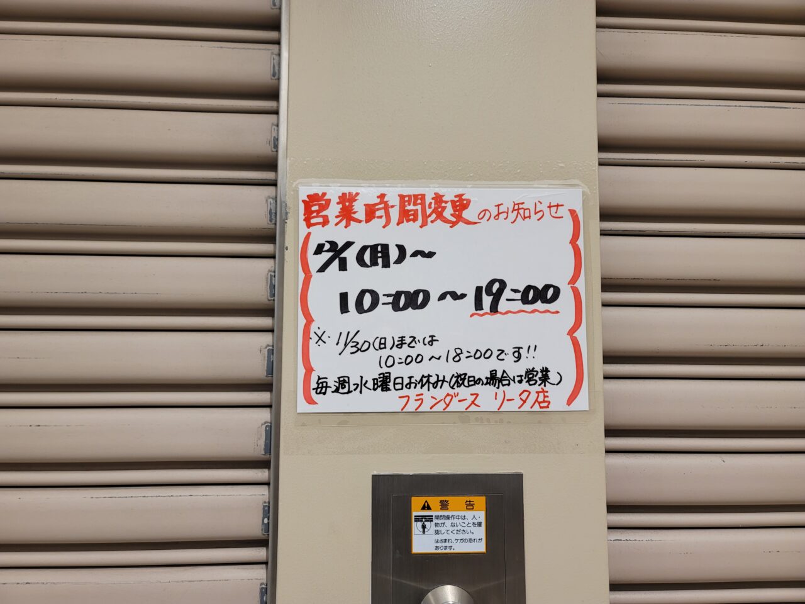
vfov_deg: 54.9
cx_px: 402
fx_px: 581
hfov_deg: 69.4
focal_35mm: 25
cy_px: 302
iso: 160
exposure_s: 1/120
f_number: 1.8
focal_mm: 7
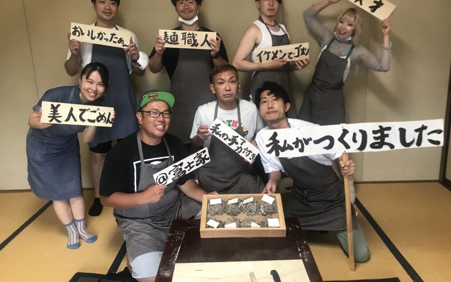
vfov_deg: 41.8
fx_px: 369
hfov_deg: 62.9
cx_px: 224
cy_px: 133
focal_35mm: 30
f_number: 1.8
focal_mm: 3.99
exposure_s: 1/20
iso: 40
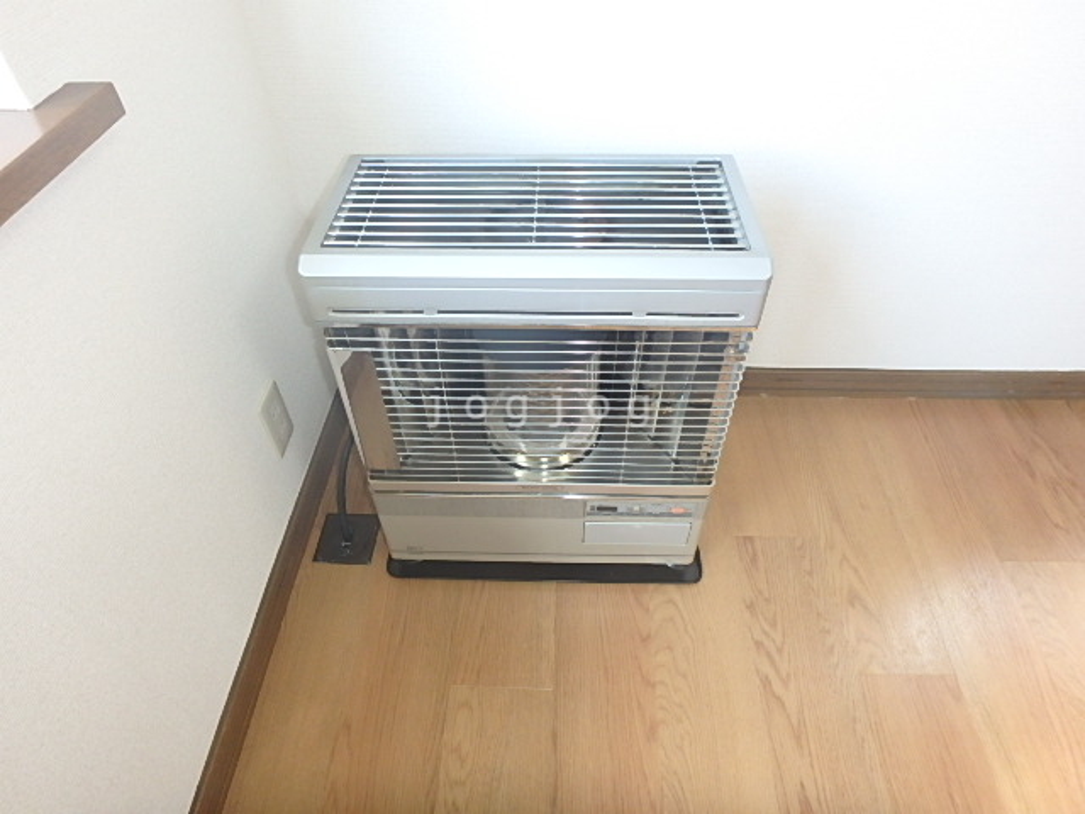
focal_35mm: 21
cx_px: 542
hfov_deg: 79.0
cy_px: 407
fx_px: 658
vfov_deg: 63.4
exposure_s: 1/30
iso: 320
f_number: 3.5
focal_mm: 3.7
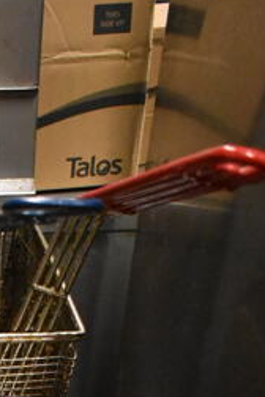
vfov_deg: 18.5
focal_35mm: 98
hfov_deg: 12.9
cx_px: -181
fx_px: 1082
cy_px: 595
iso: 5000
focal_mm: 18
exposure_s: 1/125
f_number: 3.5
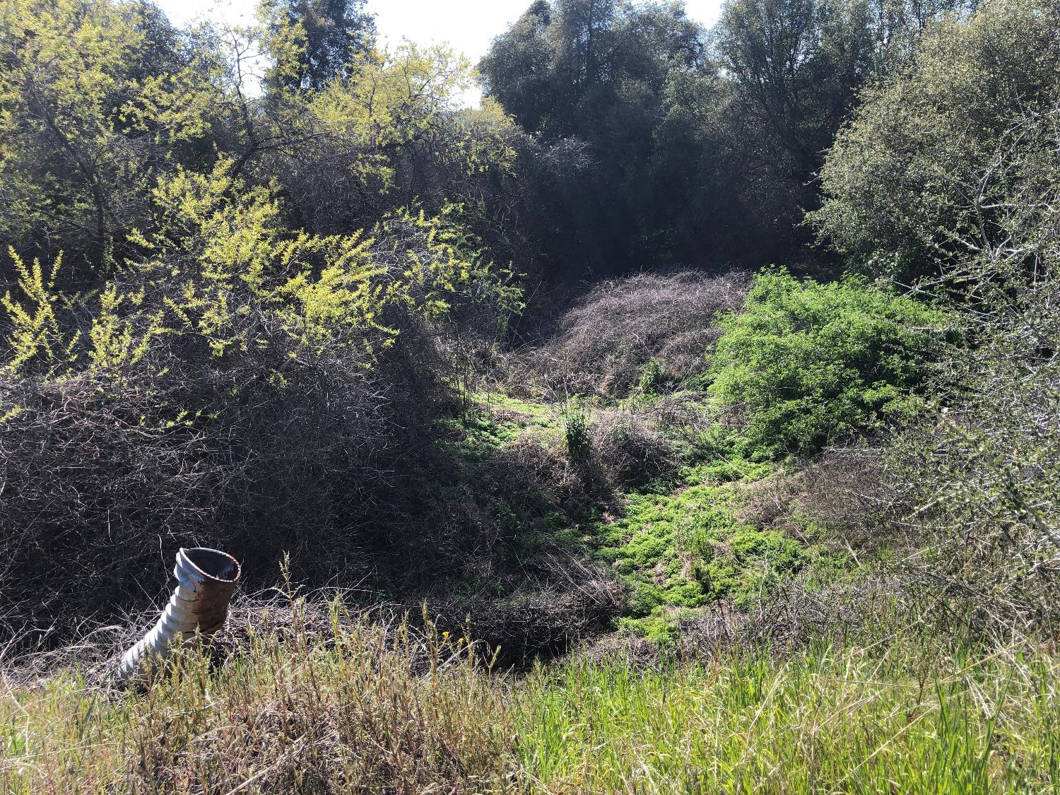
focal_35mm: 28
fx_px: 857
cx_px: 530
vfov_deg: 49.7
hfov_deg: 63.4
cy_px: 398
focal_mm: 3.99
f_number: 1.8
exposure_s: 1/684
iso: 20
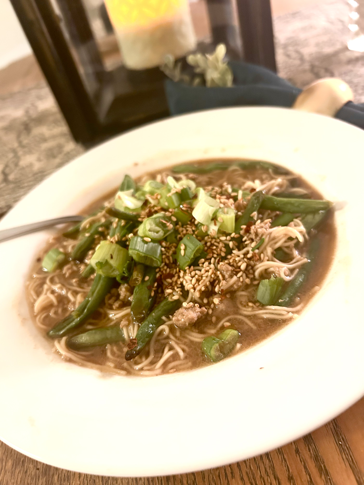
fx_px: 365
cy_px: 242
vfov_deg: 67.3
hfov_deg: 53.1
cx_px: 182
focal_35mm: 26
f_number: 1.5
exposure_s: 1/30
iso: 800
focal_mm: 5.7
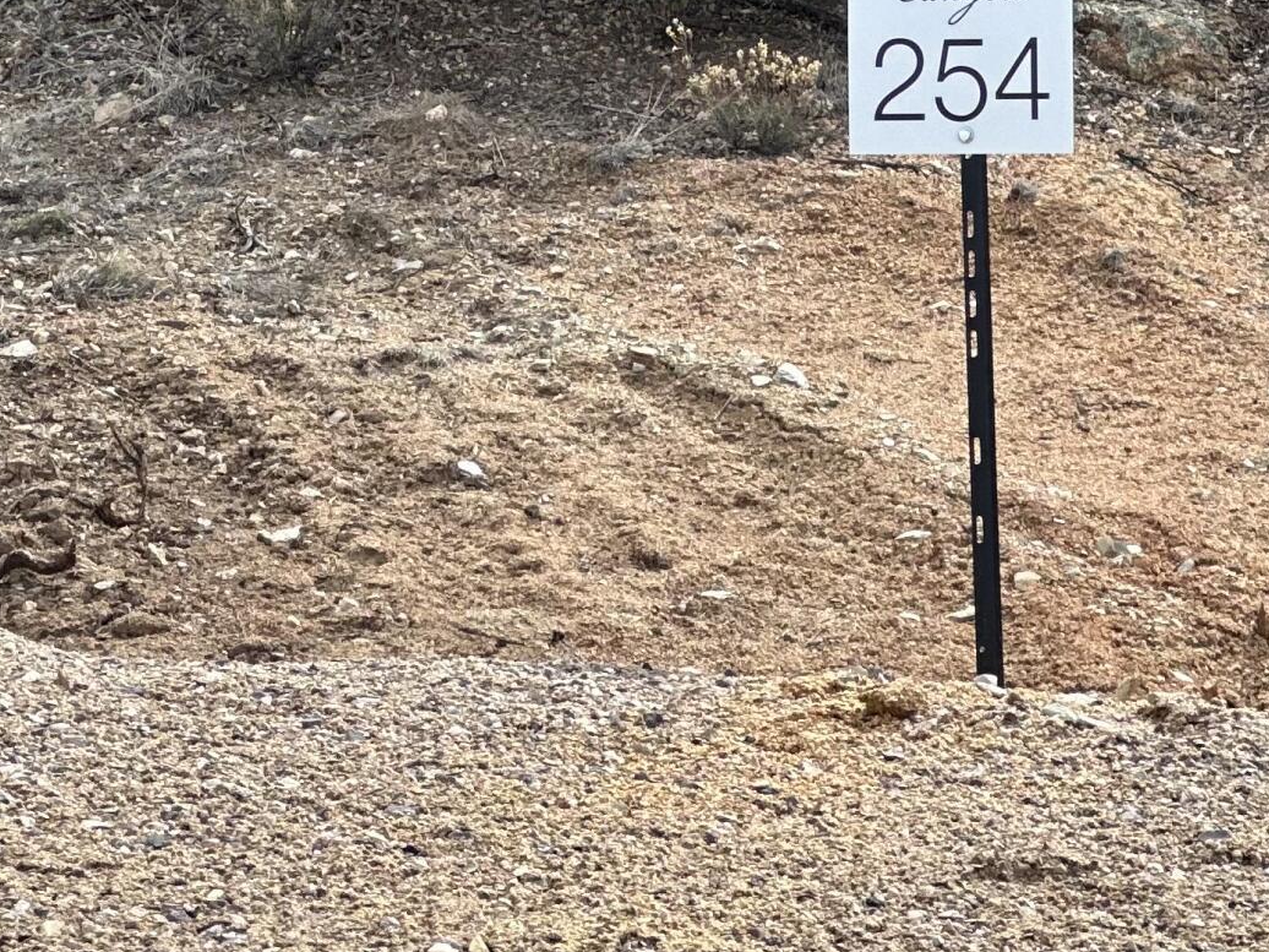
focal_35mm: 223
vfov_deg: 6.6
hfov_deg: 8.8
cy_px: -175
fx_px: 8175
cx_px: 171
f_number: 2.8
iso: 32
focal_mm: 9
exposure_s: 1/323
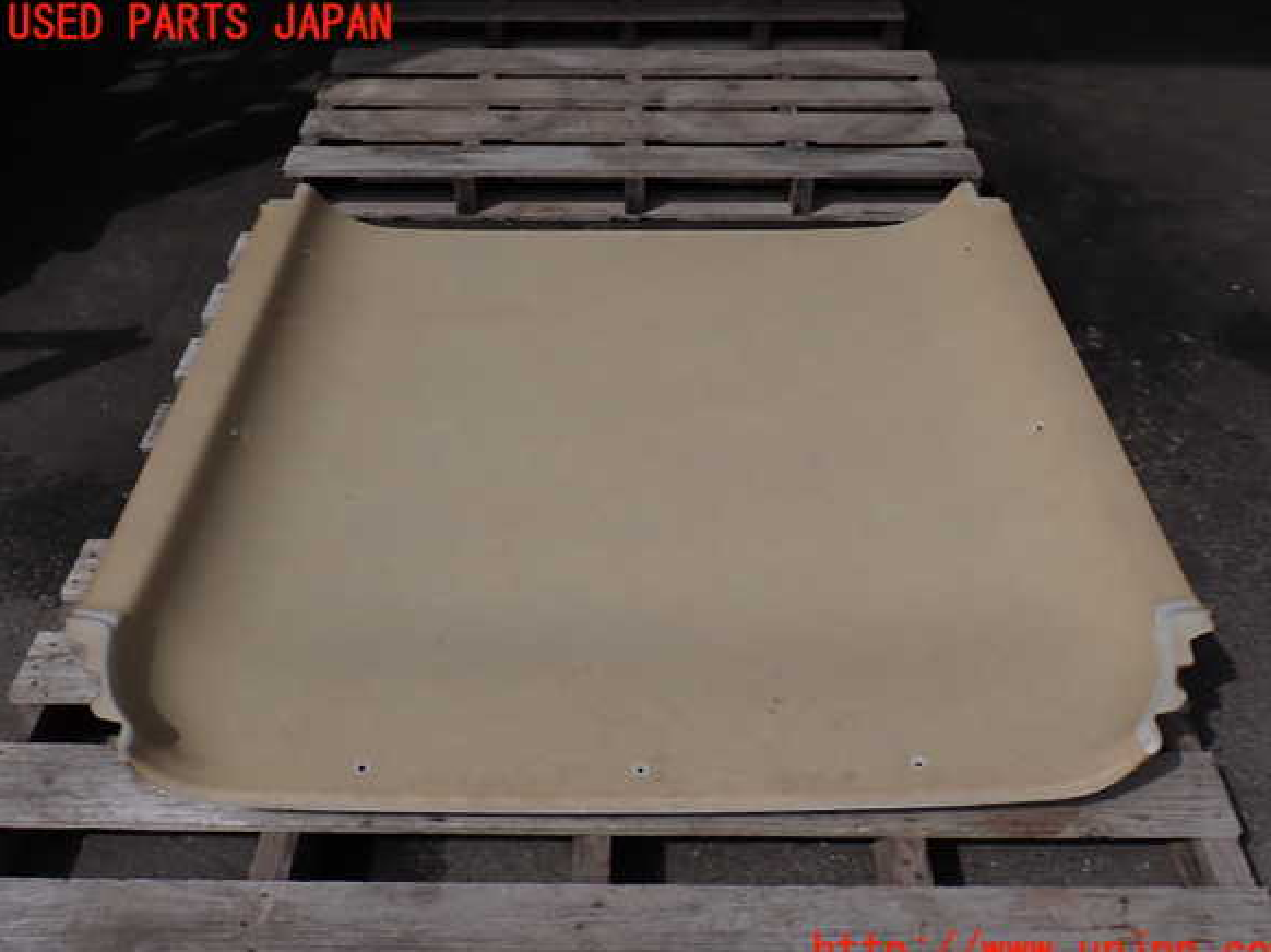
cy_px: 489
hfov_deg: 55.4
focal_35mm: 33
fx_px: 1211
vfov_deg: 42.9
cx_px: 651
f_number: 9
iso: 100
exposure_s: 1/250
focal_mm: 5.79
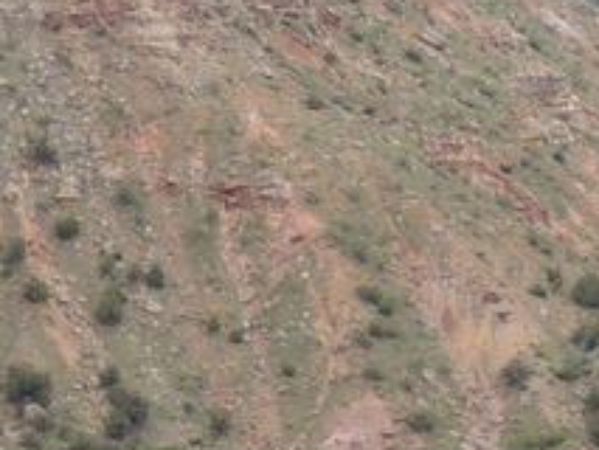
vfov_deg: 5.7
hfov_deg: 7.3
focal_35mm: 258
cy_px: 841
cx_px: 1350
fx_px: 4467
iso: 100
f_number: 3.4
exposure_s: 1/640
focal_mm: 7.6
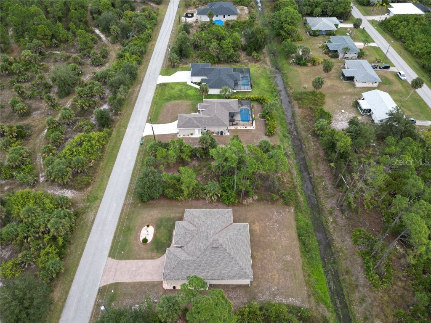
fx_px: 299
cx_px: 216
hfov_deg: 71.6
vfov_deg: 56.8
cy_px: 162
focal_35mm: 24
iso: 120
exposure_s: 1/320
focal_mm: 6.72
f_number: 1.7
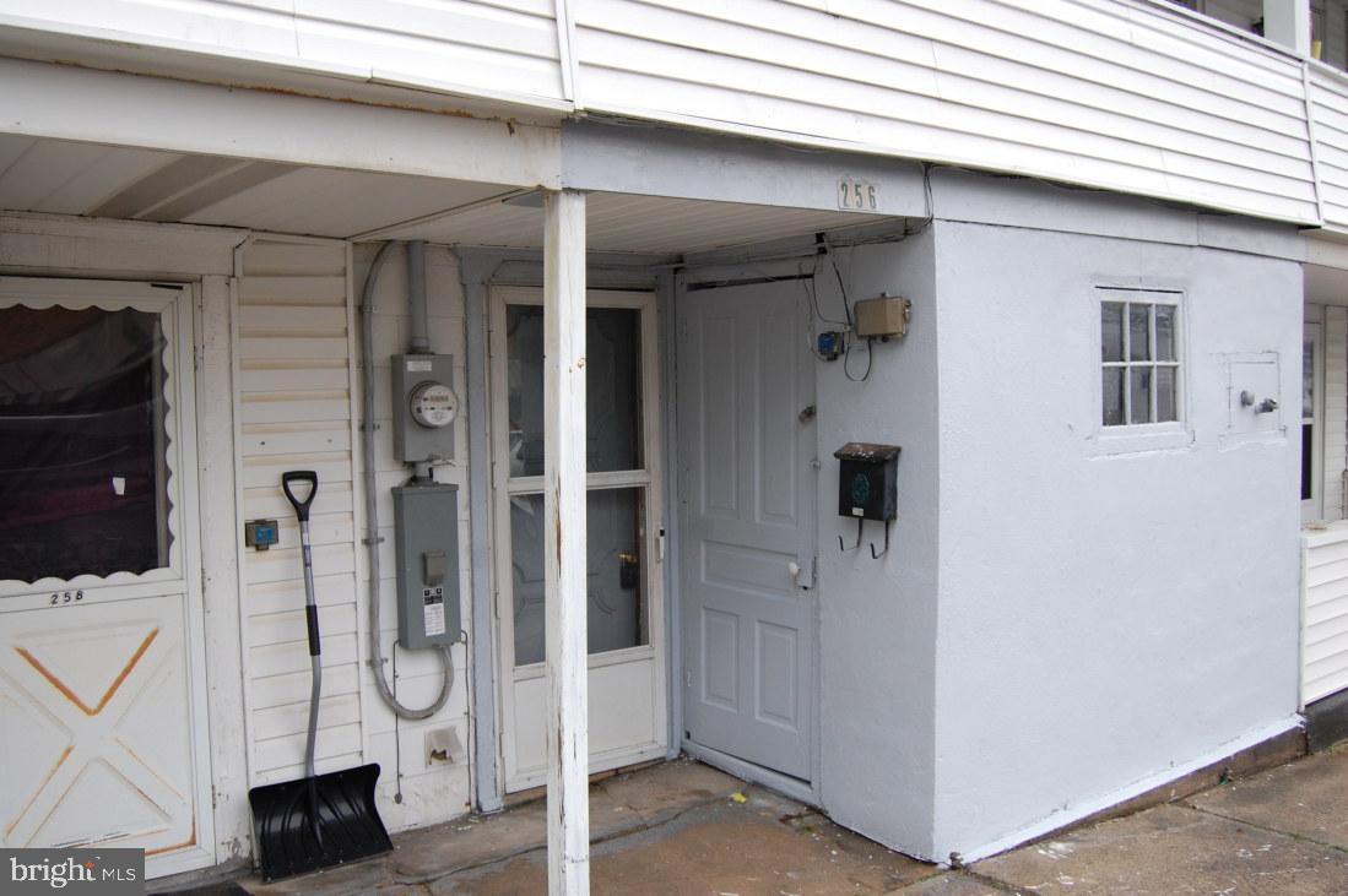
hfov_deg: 62.0
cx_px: 674
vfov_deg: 43.5
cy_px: 448
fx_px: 1122
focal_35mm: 30
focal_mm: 20
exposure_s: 1/125
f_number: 5.6
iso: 360
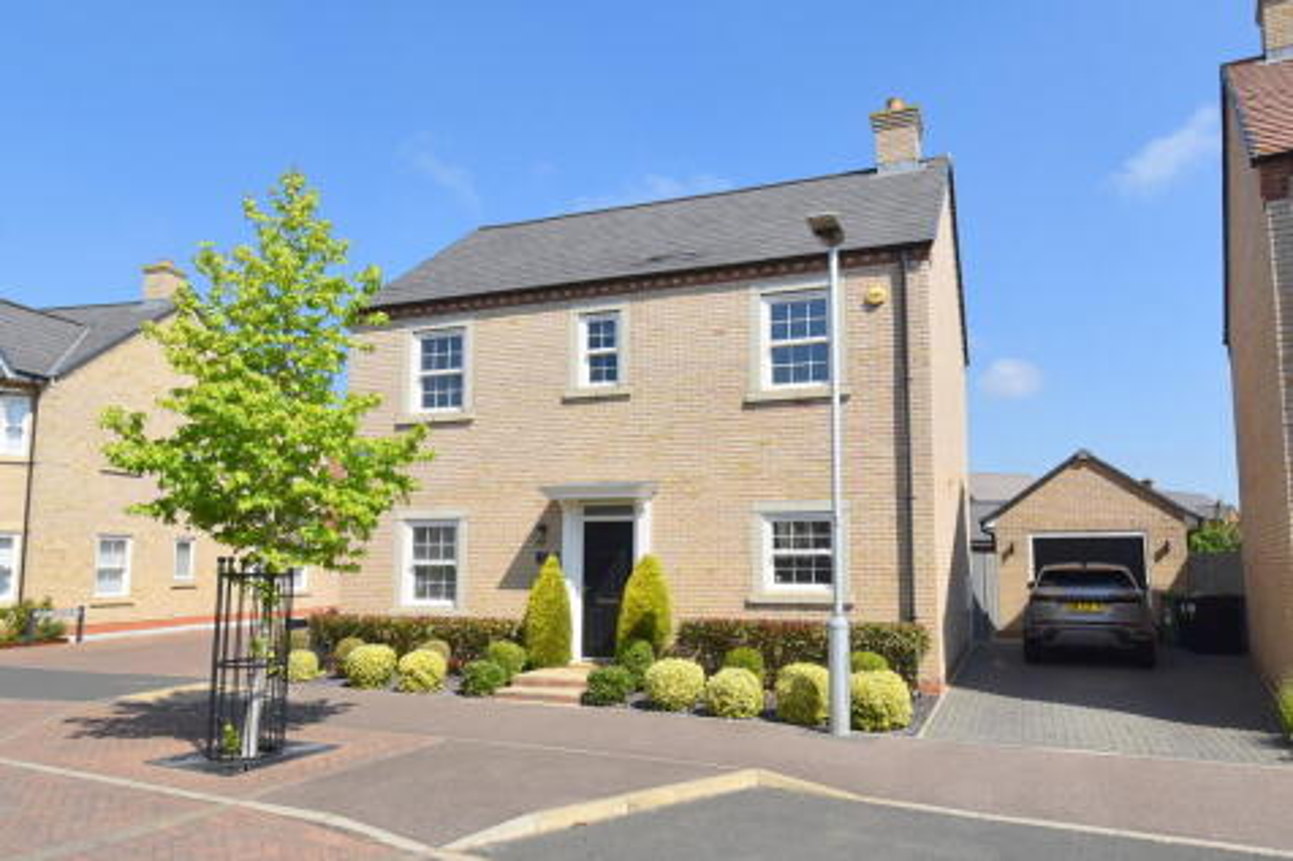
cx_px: 646
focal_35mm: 16
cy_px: 430
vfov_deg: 72.0
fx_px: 592
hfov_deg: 95.0
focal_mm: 11
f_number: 9
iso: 100
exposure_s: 1/320
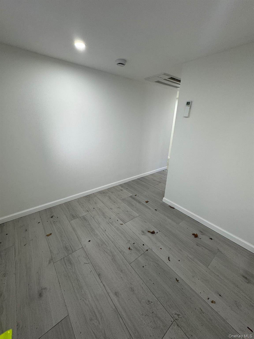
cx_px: 127
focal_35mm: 14
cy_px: 170
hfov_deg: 85.7
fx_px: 137
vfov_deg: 102.1
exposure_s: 1/120
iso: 125
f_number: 2.2
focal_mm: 2.22
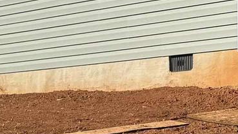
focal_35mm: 145
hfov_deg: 13.4
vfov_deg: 8.1
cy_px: -90
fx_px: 916
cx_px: 418
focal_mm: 6.76
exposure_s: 1/4950
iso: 80
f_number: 1.78
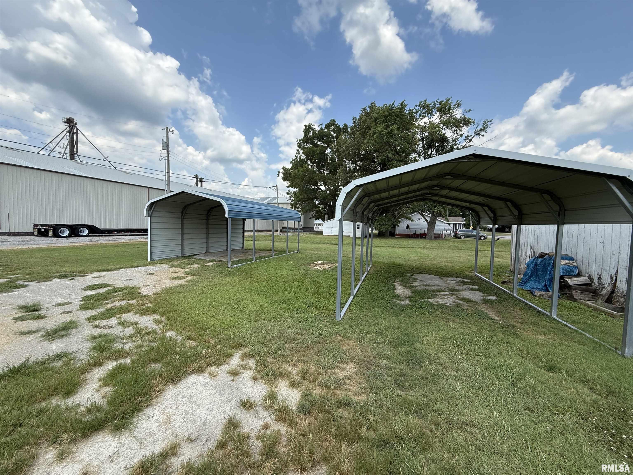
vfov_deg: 85.7
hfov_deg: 102.1
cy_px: 238
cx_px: 316
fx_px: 256
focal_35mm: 14
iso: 50
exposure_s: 1/1125
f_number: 2.2
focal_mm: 2.22
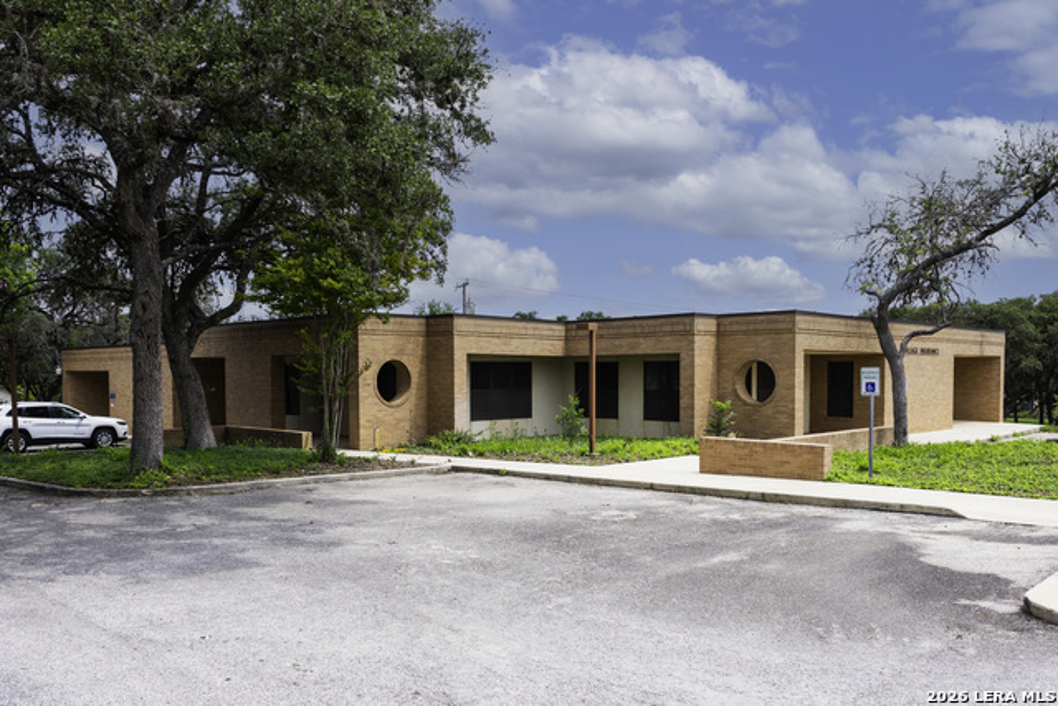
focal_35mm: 28
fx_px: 823
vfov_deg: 46.4
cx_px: 529
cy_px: 353
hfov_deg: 65.5
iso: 250
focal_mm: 28
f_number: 7.1
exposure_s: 1/640
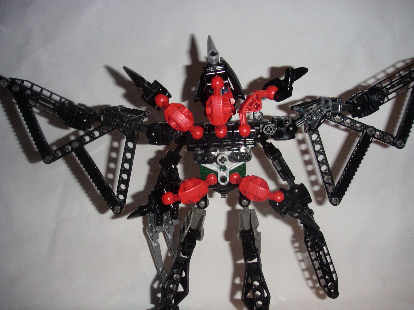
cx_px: 207
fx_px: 443
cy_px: 155
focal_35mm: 37
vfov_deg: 38.7
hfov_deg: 50.1
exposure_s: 1/50
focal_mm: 5.7
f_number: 6.6
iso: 160
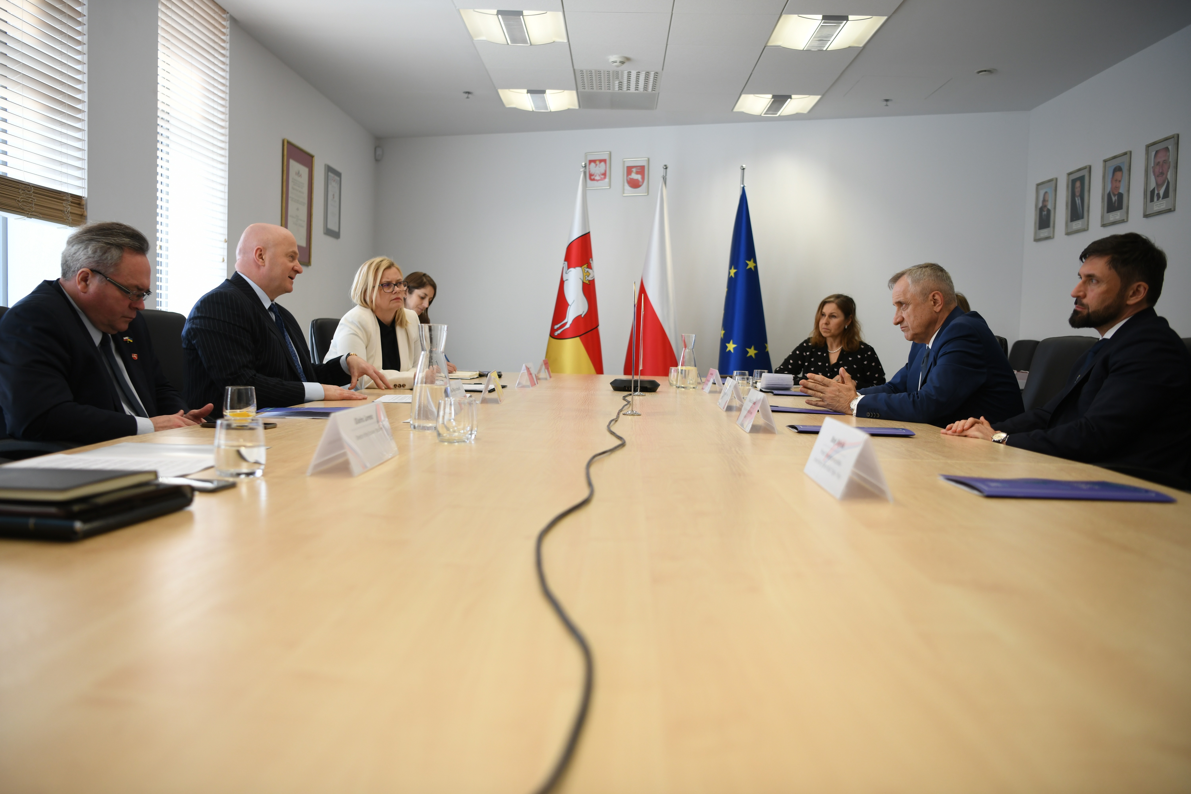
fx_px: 1026
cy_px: 397
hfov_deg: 60.3
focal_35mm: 31
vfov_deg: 42.3
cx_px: 596
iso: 400
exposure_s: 1/200
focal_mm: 31
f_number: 2.8
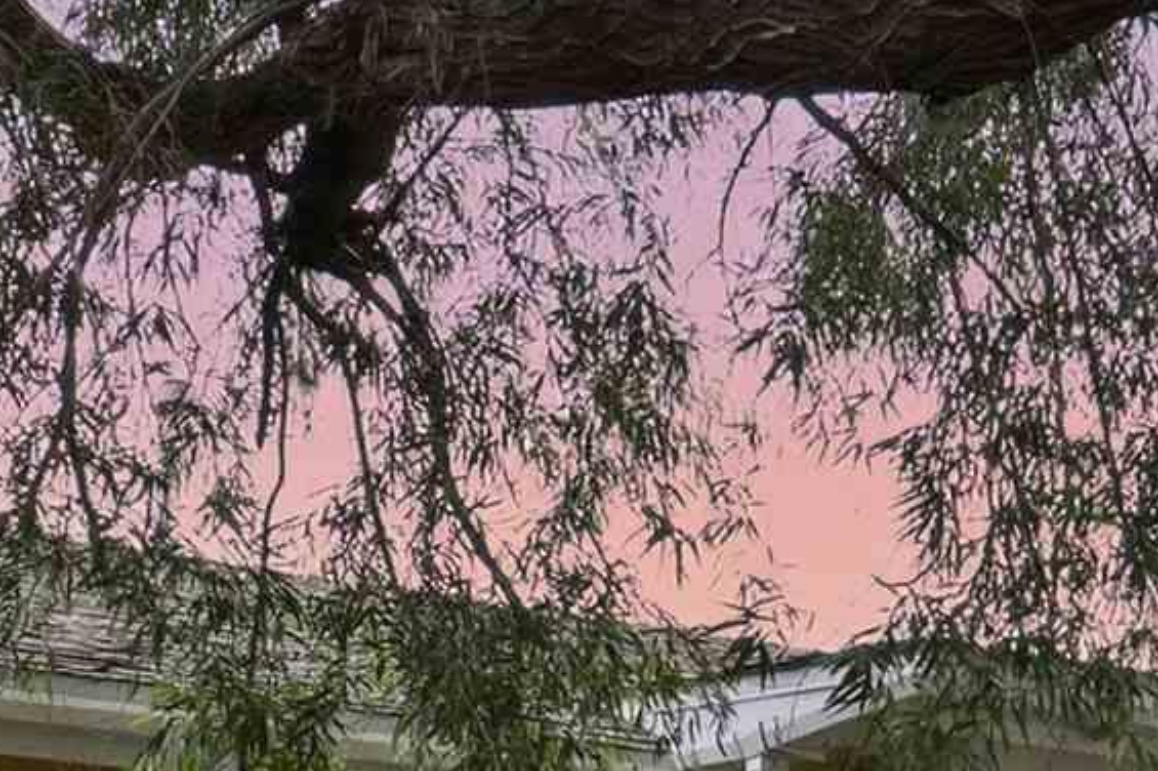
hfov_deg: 22.1
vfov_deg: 13.6
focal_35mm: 87
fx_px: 2797
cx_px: 1265
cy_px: 1492
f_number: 11
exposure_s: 1/13
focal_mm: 16
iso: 500
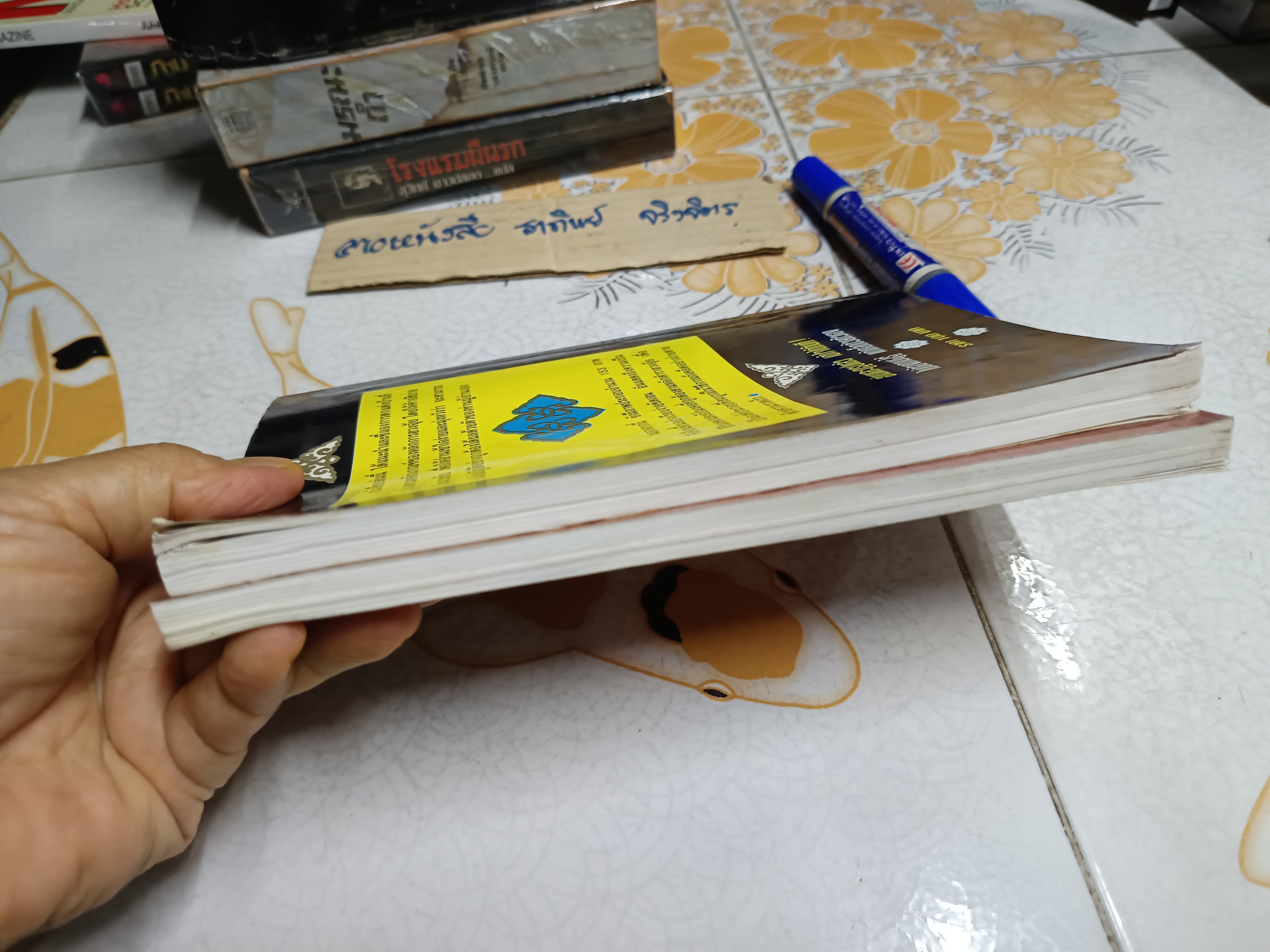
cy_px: 476
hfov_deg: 71.6
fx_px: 881
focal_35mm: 24
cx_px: 635
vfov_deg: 56.8
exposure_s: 1/33.3
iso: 1185
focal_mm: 5.31
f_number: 1.7
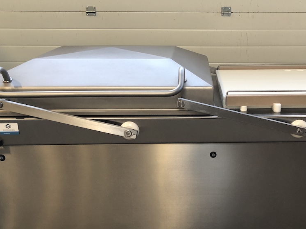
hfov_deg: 41.5
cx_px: 207
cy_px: 132
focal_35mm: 45
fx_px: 398
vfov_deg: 32.1
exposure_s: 1/17
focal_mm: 3.99
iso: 64
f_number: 1.8
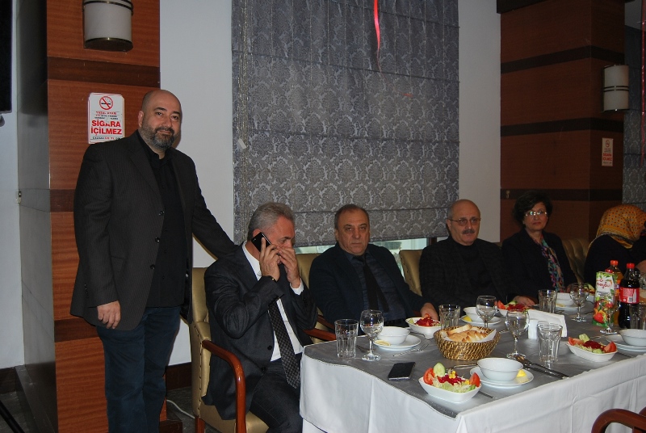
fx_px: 593
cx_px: 323
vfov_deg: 40.1
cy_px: 216
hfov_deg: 57.2
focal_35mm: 33
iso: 200
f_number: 3.8
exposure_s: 1/60
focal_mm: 22
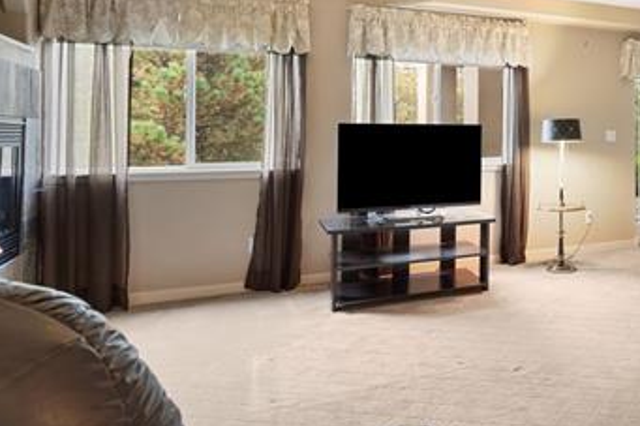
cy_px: 143
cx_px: 556
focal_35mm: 30
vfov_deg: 43.0
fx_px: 533
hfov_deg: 55.2
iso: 500
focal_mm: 16
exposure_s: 1/5
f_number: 7.1
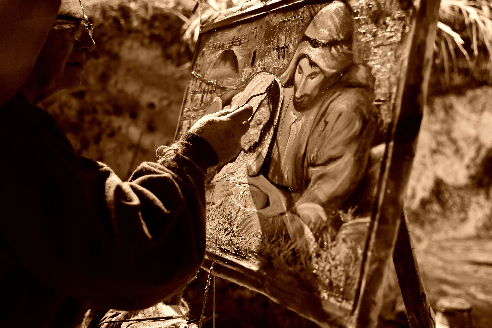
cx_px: 246
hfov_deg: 46.4
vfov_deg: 31.9
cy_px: 164
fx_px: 574
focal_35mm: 42
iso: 4000
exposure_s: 1/30
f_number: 2.8
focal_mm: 42
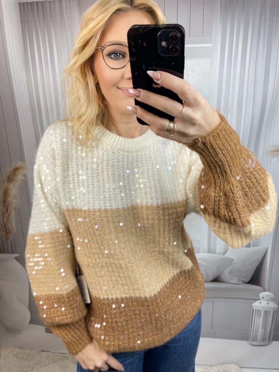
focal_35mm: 26
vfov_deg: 67.3
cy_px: 186
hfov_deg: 53.1
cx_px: 140
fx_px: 279
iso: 40
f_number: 1.6
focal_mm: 4.2
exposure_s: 1/100
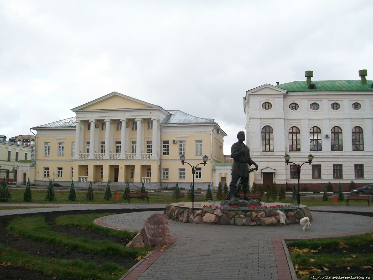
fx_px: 388
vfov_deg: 39.7
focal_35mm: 36
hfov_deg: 51.4
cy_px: 140
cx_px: 186
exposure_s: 1/320
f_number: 2.7
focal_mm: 6
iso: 80
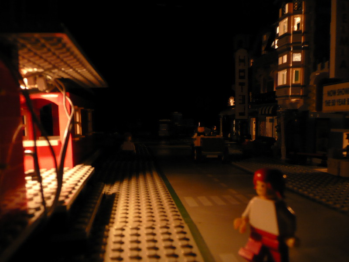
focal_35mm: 28
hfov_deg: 63.4
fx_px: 282
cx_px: 174
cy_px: 131
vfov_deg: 49.7
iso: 200
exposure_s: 1
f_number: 3.3
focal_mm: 4.6
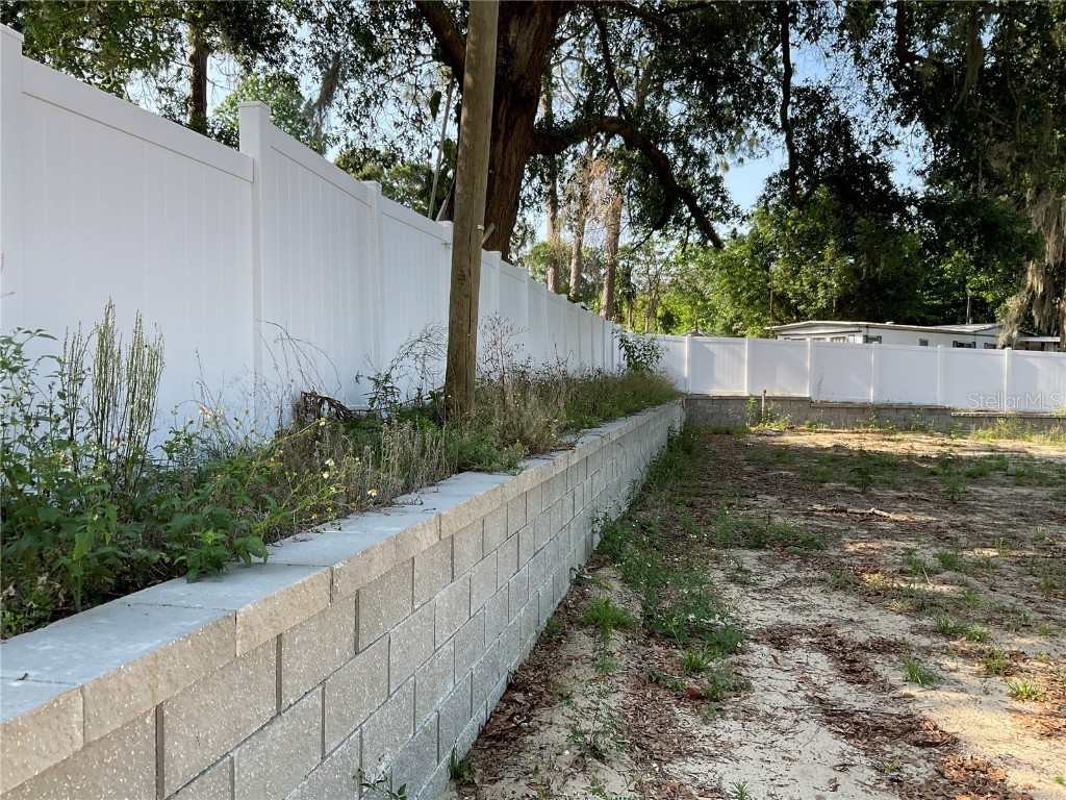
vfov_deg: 48.2
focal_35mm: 29
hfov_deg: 61.7
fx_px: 893
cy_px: 400
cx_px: 533
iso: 16
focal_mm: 3
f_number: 1.8
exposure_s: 1/362
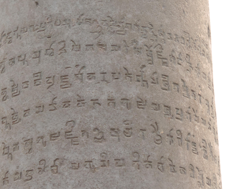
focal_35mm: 285
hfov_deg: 6.9
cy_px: 93
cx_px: 100
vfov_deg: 5.2
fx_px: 2075
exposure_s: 1/200
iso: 280
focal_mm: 40.1
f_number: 4.6
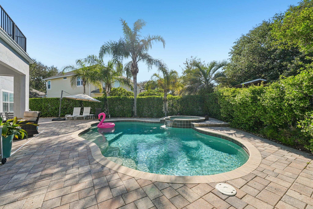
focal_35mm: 14
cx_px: 156
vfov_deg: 81.2
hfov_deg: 104.3
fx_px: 122
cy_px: 104
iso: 100
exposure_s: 1/60
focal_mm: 14
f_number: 11
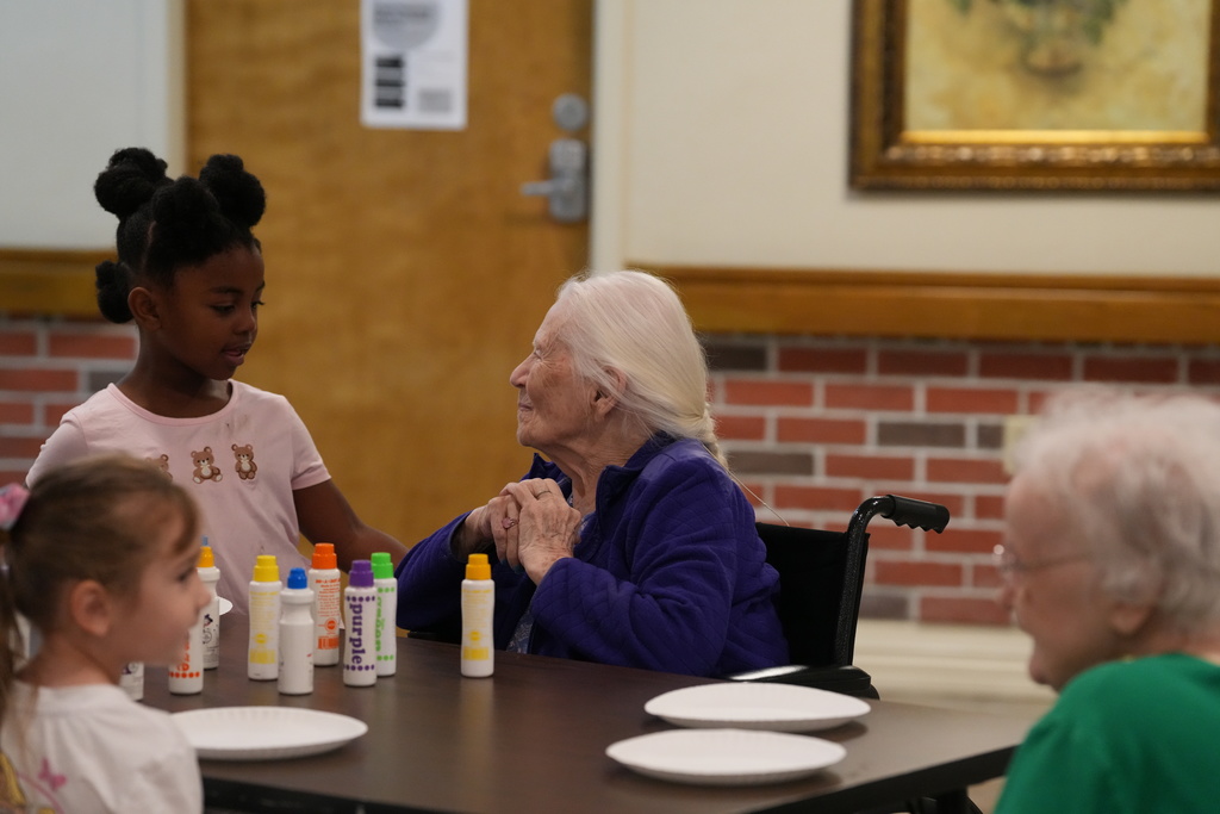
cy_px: 407
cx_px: 610
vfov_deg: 11.4
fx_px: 4067
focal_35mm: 120
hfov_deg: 17.1
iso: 4000
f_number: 3.5
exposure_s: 1/400
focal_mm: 120
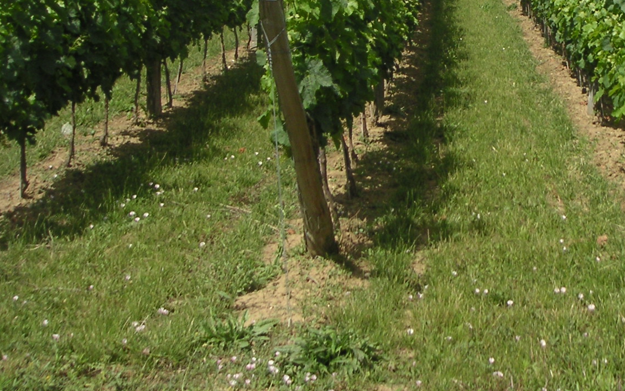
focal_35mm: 73
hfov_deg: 27.5
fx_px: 1243
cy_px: 32
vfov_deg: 17.6
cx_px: 520
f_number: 2.8
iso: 50
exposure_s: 1/1000
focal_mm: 6
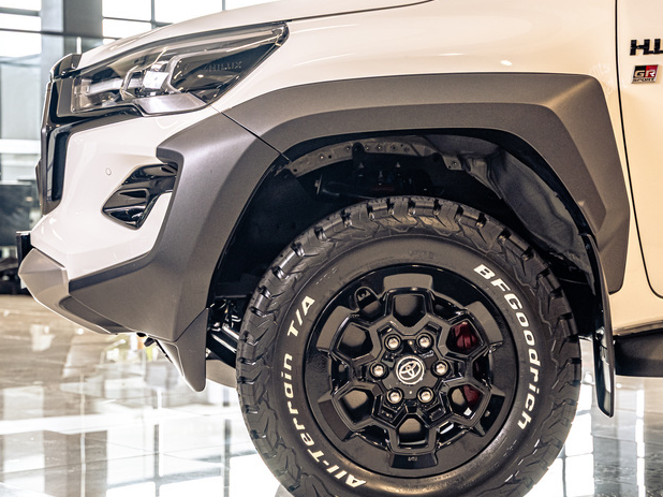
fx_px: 1493
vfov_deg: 18.9
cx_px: 305
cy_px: 265
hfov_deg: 25.0
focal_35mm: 78
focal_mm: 49
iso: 500
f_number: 4.5
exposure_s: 1/125
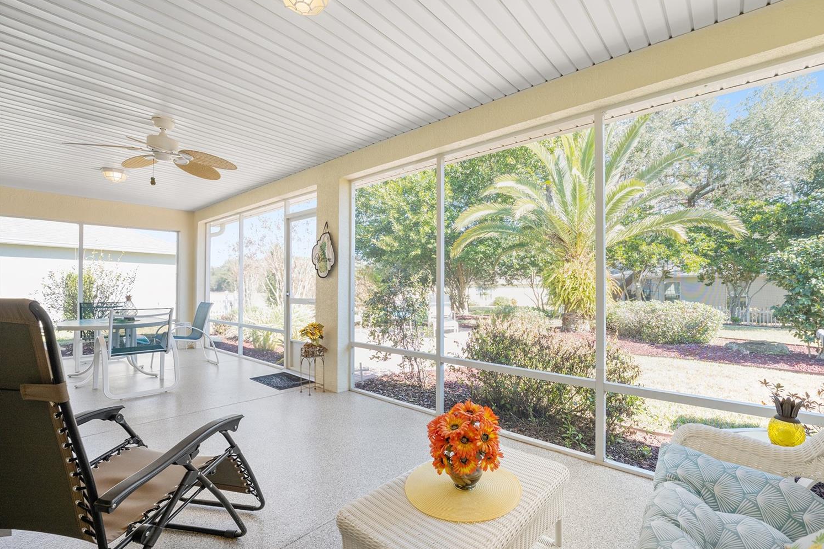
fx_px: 343
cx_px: 440
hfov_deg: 100.2
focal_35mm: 15
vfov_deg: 77.3
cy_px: 280
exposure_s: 1/80
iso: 400
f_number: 7.1
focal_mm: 14
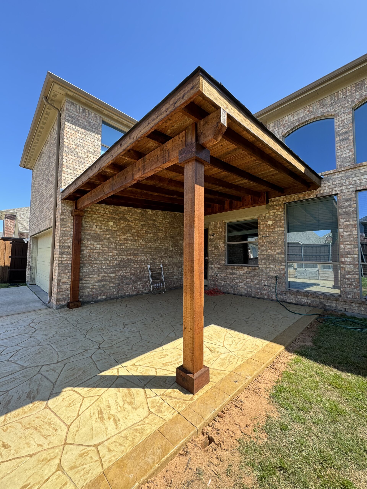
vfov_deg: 102.1
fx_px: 198
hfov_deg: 85.7
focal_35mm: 14
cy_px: 244
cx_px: 184
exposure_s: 1/200
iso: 40
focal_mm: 2.22
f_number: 2.2
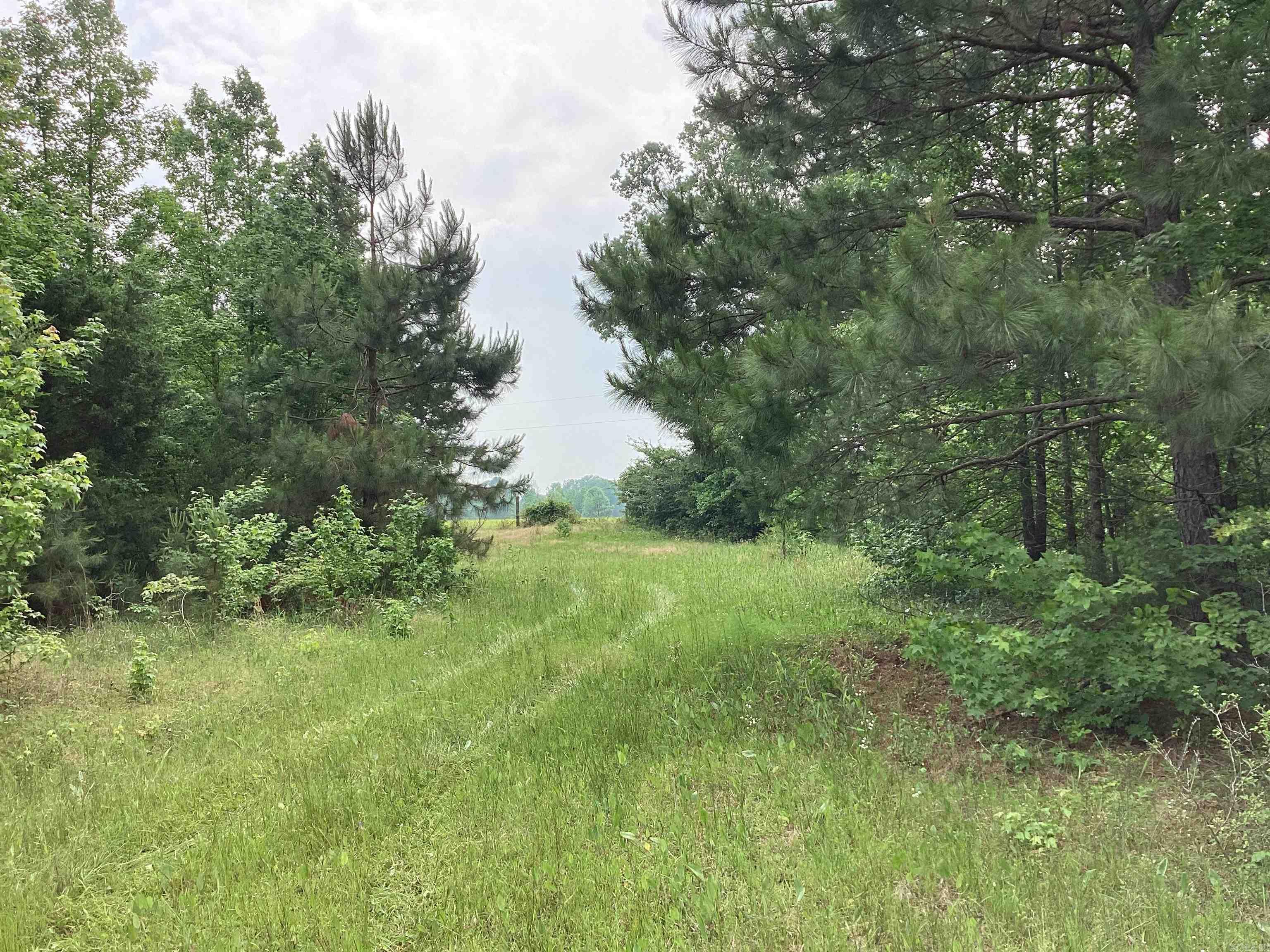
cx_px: 635
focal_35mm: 31
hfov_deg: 58.4
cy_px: 476
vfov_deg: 45.4
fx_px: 1137
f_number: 2.4
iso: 25
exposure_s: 1/399
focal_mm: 3.3
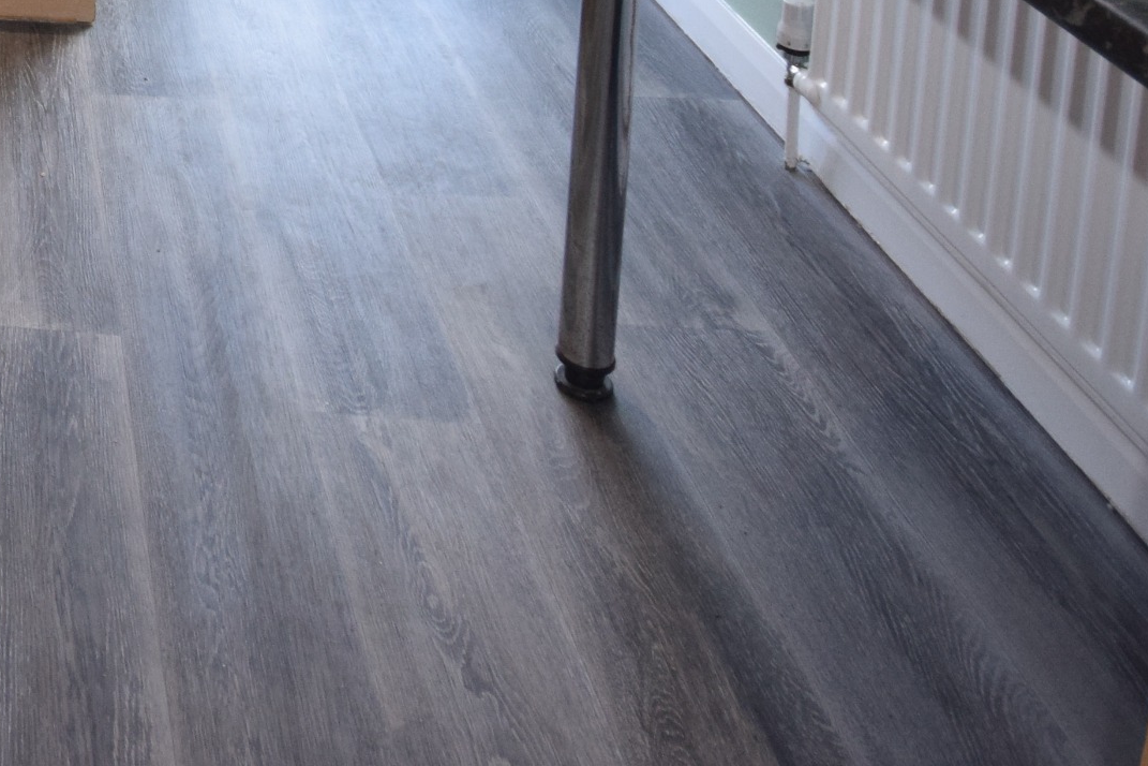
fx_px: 1562
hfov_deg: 32.5
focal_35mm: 49
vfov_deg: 22.3
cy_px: -402
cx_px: -263
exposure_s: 1/125
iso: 720
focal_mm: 10
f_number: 5.6
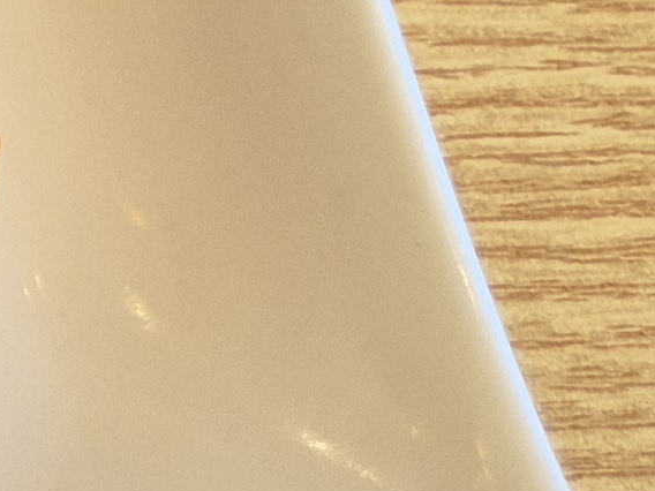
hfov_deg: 9.4
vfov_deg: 8.6
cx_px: -1372
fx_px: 3065
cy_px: -530
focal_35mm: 162
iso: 40
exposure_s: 1/120
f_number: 1.8
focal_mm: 5.4
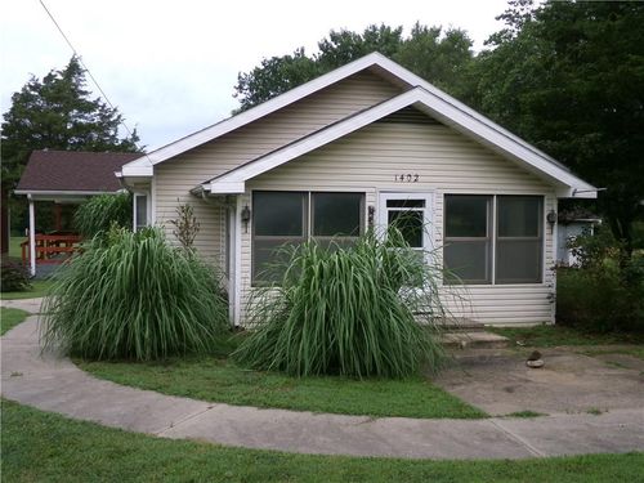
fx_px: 688
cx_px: 322
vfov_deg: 38.7
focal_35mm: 37
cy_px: 242
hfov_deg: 50.1
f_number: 4
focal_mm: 6.6
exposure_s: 1/70
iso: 100
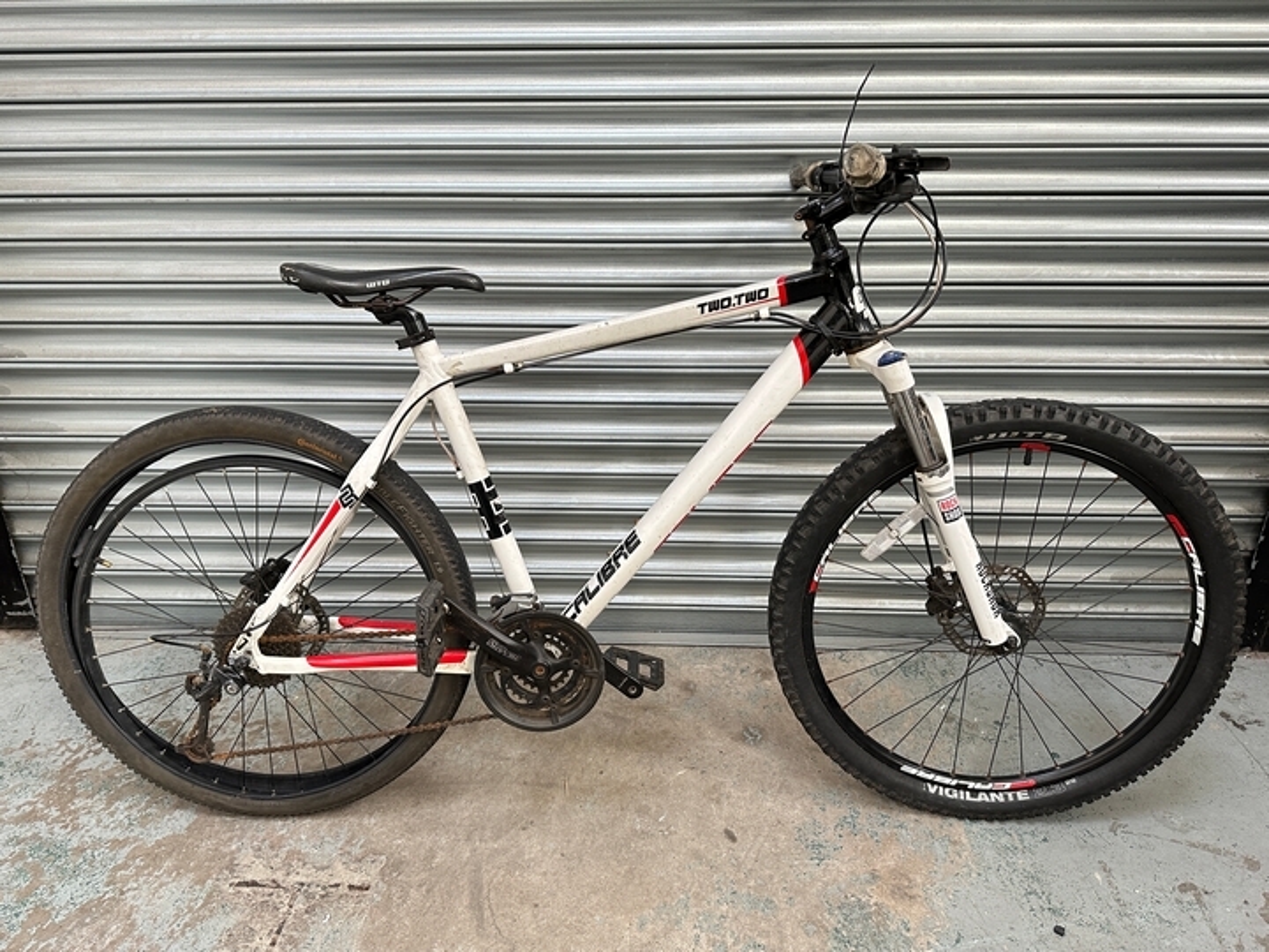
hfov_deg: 71.6
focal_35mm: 24
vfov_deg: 56.8
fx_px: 880
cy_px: 476
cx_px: 634
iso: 200
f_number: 1.78
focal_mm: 6.86
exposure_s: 1/50
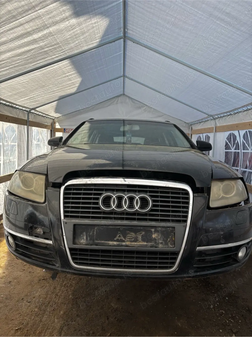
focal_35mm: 26
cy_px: 168
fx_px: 252
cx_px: 126
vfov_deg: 67.3
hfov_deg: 53.0
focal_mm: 5.96
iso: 50
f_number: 1.6
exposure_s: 1/581
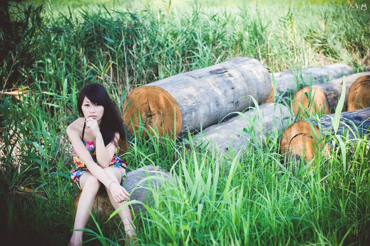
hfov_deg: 39.6
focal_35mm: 50
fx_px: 514
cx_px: 185
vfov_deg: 27.0
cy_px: 123
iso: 250
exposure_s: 1/1250
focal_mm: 50
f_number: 2.8
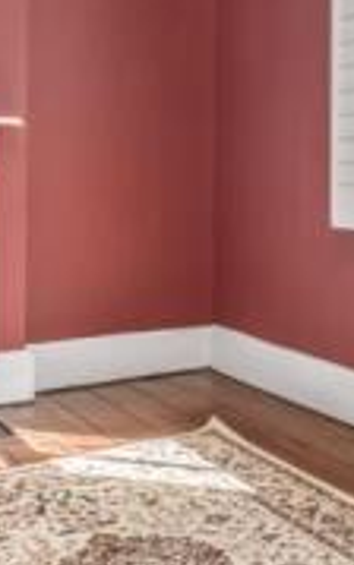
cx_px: 387
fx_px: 864
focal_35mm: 56
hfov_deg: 21.9
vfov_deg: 35.7
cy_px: 169
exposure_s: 1/50
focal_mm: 10
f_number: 7.1
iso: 400
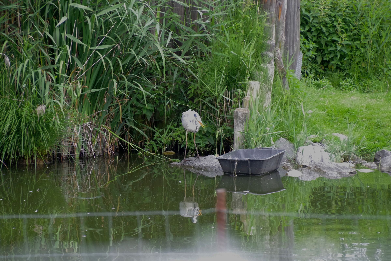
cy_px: 130
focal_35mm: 405
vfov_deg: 3.4
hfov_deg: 5.1
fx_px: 4398
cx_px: 196
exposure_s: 1/320
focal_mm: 270
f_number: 10
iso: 3200
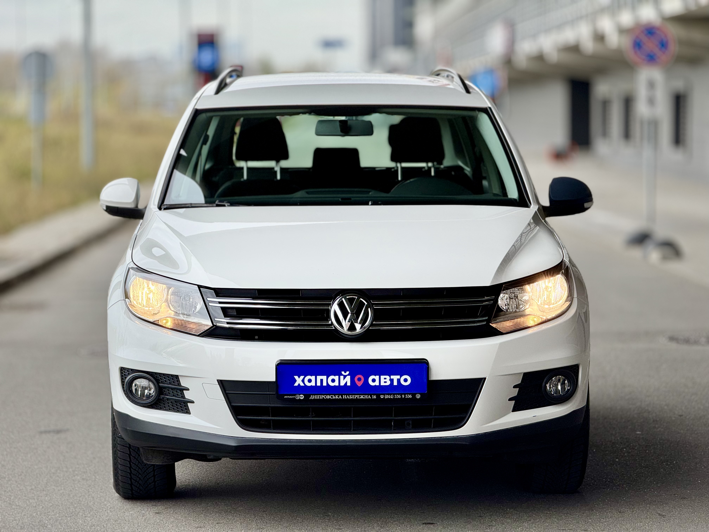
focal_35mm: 120
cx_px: 354
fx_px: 2458
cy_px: 266
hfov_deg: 16.4
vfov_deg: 12.3
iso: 50
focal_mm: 15.66
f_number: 2.8
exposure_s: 1/99
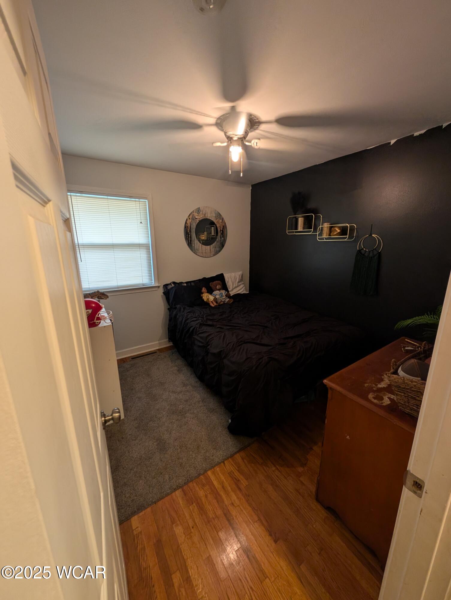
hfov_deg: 94.6
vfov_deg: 110.5
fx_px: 208
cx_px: 226
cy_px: 300
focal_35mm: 12
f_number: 1.7
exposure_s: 1/40
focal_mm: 2.02
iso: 134
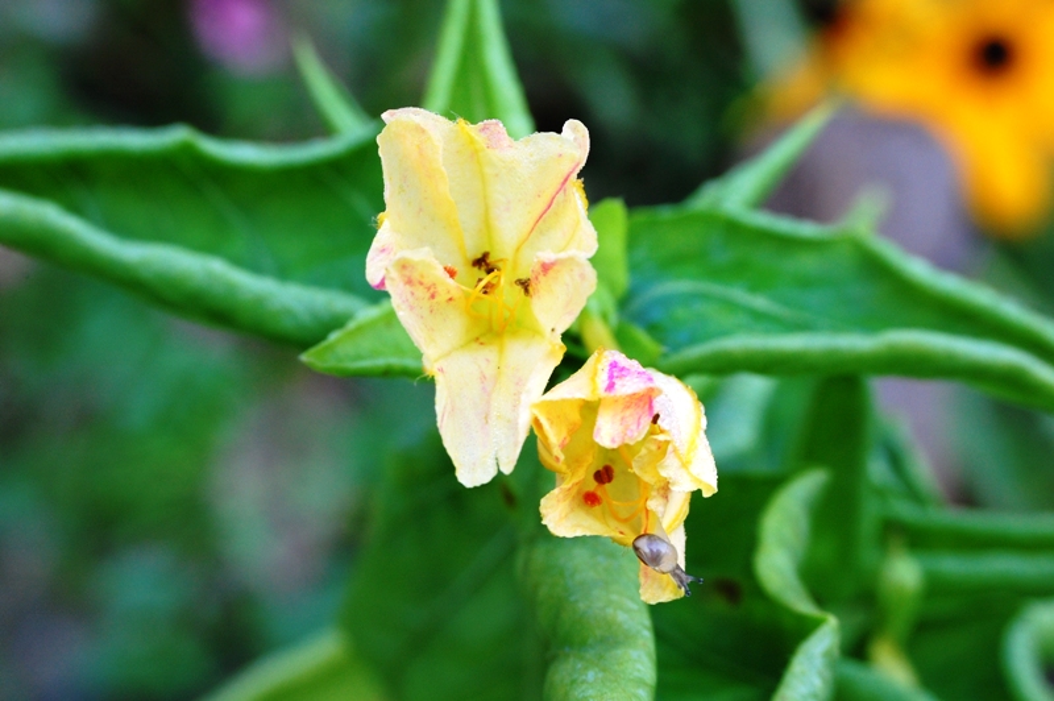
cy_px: 350
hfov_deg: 31.9
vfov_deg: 21.5
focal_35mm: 63
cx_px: 527
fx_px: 1843
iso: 360
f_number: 8
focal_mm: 42
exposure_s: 1/60
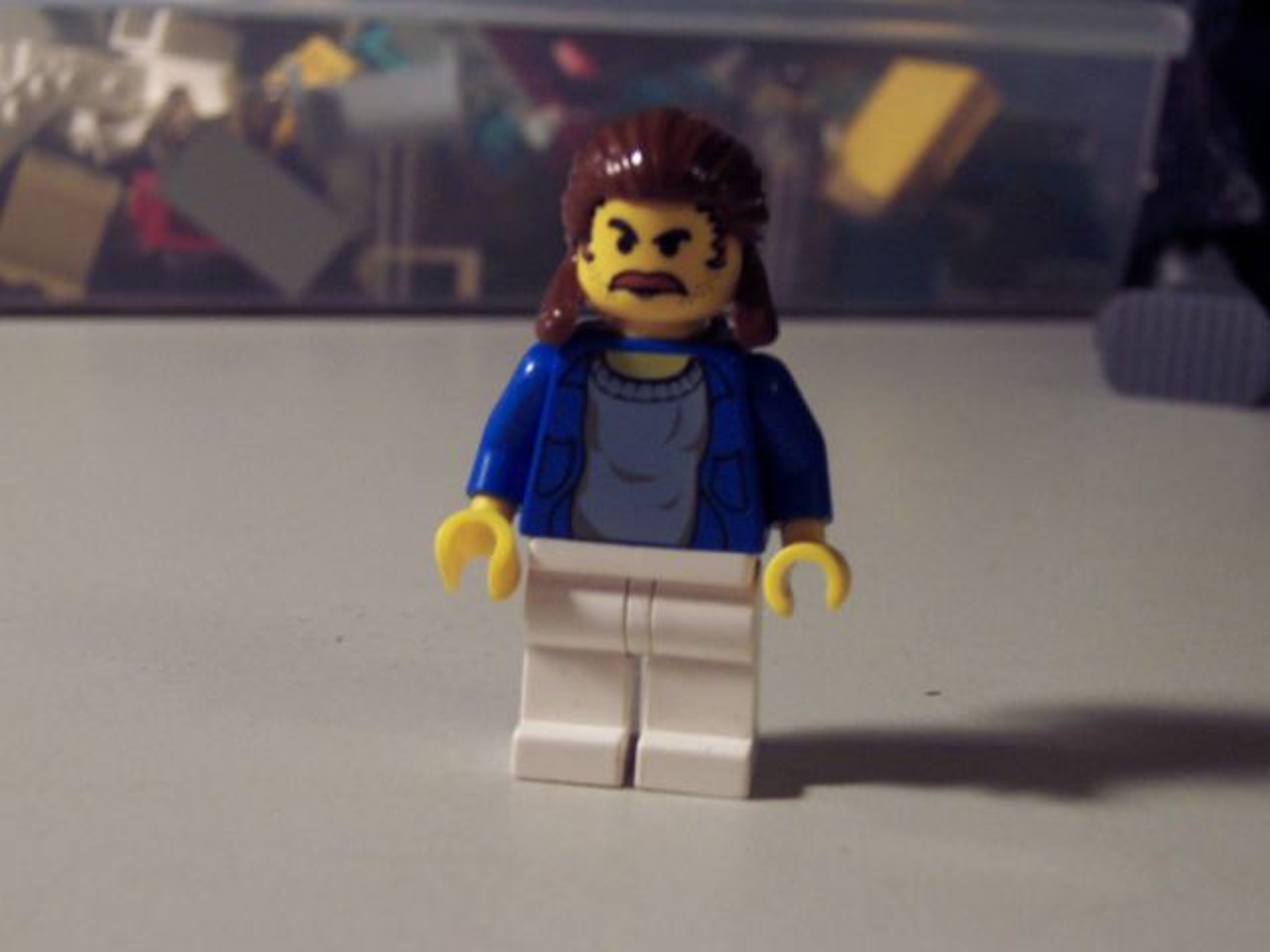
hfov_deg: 29.0
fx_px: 2458
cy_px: 476
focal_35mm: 67
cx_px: 635
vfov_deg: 21.9
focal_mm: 10.4
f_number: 3.4
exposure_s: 1/15
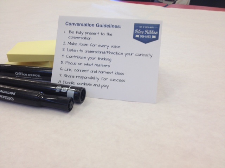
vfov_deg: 40.7
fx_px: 227
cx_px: 112
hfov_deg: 52.6
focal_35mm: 35
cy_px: 84
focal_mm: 4.28
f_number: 2.4
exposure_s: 1/24
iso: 50
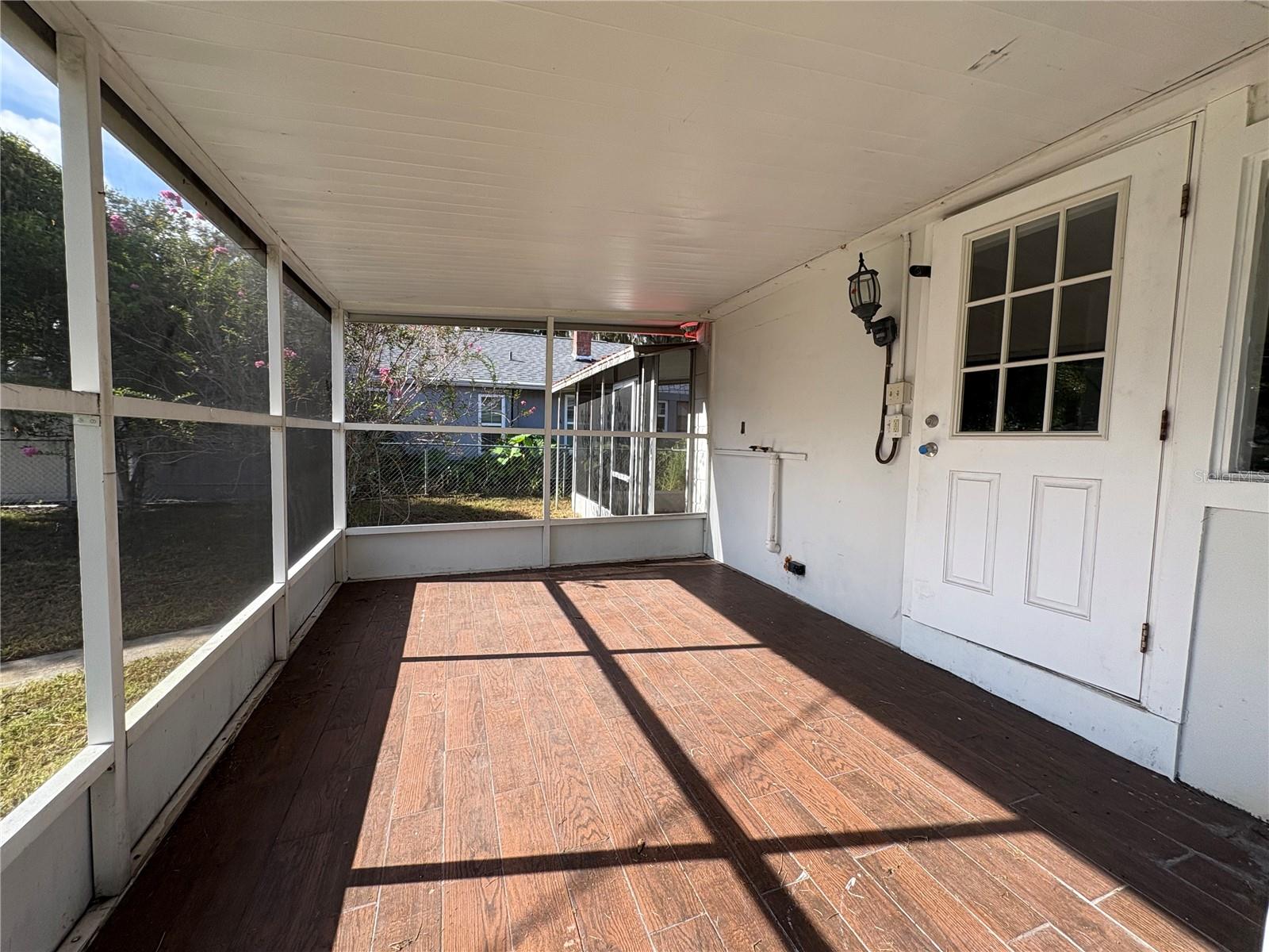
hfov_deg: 102.1
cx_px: 634
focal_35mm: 14
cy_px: 476
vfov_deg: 85.7
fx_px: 513
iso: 40
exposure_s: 1/362
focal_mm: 2.22
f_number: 2.2
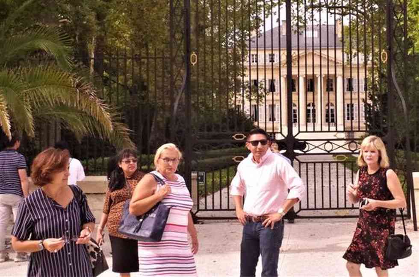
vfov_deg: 42.1
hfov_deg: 60.4
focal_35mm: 31
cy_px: 138
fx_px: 360
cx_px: 210
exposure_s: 1/2000
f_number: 11
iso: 3200
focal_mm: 21.25
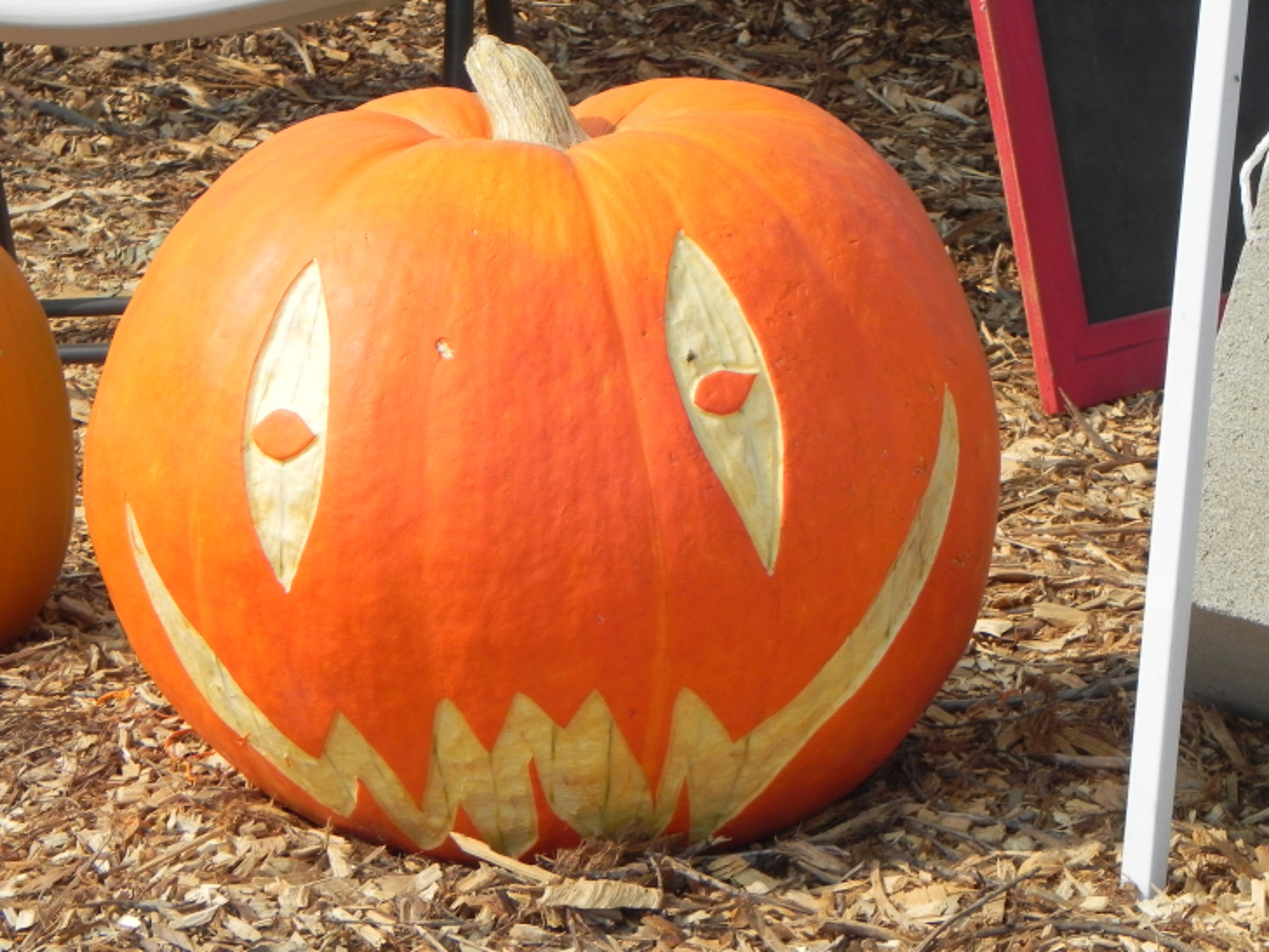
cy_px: 476
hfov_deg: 15.3
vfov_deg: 11.5
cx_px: 634
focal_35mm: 129
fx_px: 4730
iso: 160
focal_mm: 23
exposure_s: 1/466
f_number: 7.1
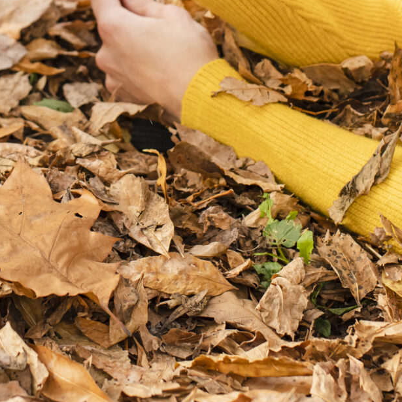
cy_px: -89
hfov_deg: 9.8
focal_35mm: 177
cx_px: 51
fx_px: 2326
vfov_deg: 9.7
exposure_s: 1/500
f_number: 1.4
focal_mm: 50
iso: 320
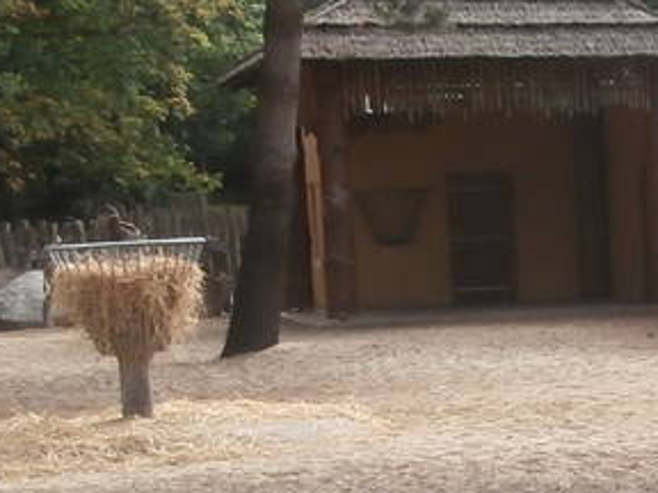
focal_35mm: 139
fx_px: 2642
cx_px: 1158
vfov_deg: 10.7
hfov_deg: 12.9
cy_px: 363
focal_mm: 4.43
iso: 100
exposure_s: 1/250
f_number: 3.2
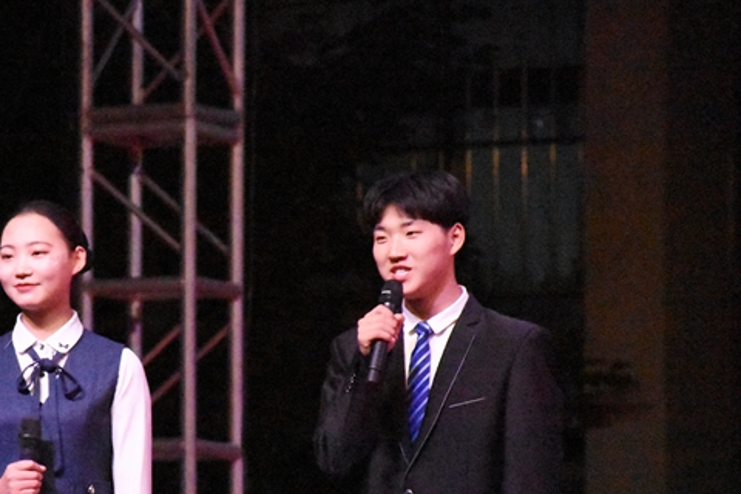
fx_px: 7204
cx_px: 136
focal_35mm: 350
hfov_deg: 5.9
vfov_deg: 3.9
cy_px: 339
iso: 25600
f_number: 5.6
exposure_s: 1/1600
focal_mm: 140
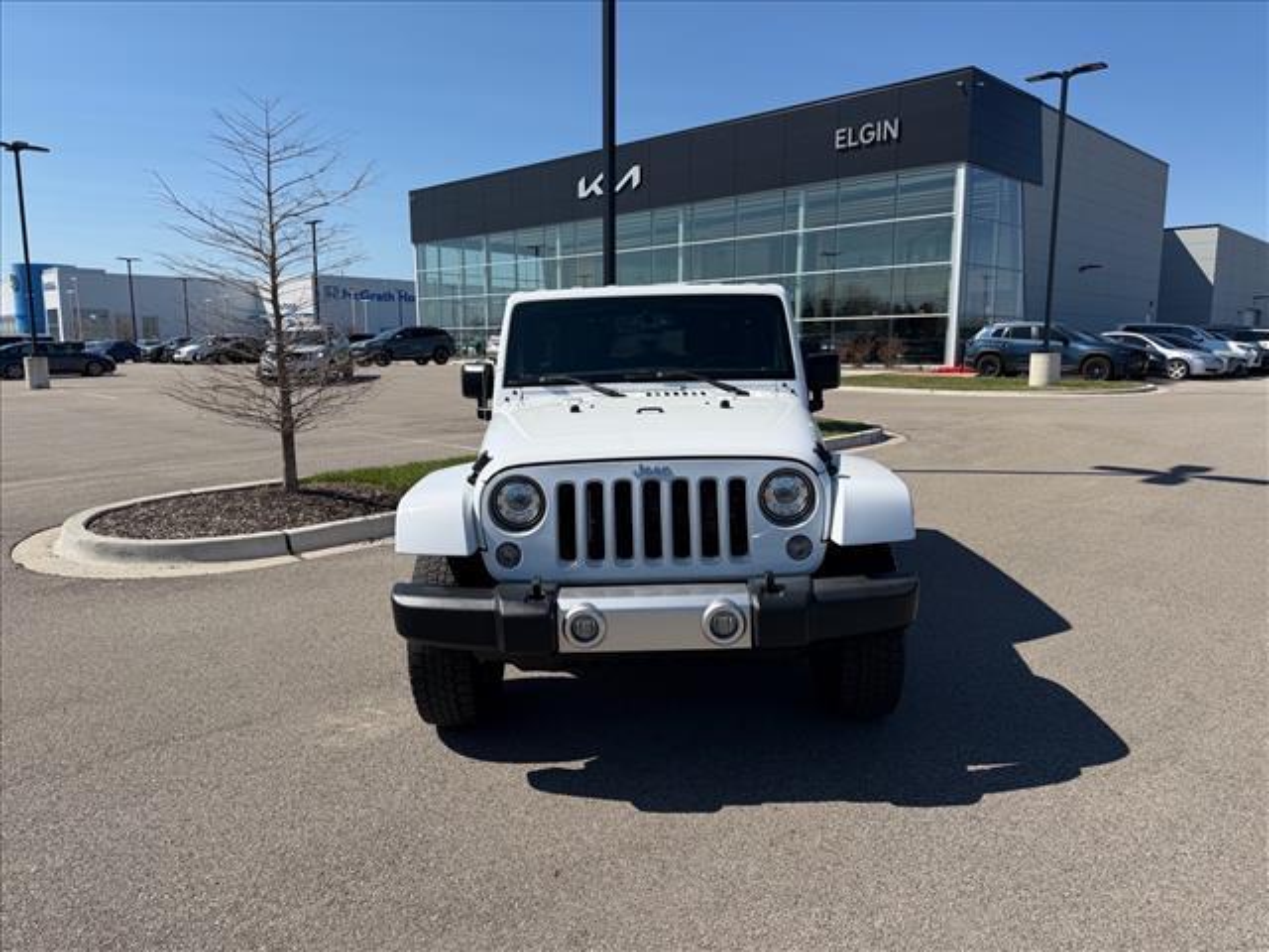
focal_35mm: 24
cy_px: 476
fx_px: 880
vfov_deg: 56.8
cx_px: 634
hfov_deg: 71.6
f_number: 1.78
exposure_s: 1/6173
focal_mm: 6.76
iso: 80
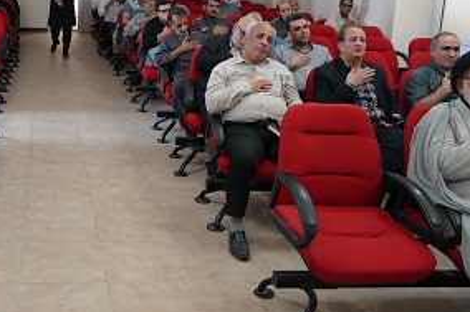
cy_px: 86
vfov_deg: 30.7
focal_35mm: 43
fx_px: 561
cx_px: 83
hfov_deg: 43.0
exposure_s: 1/160
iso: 4000
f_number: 4
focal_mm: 24
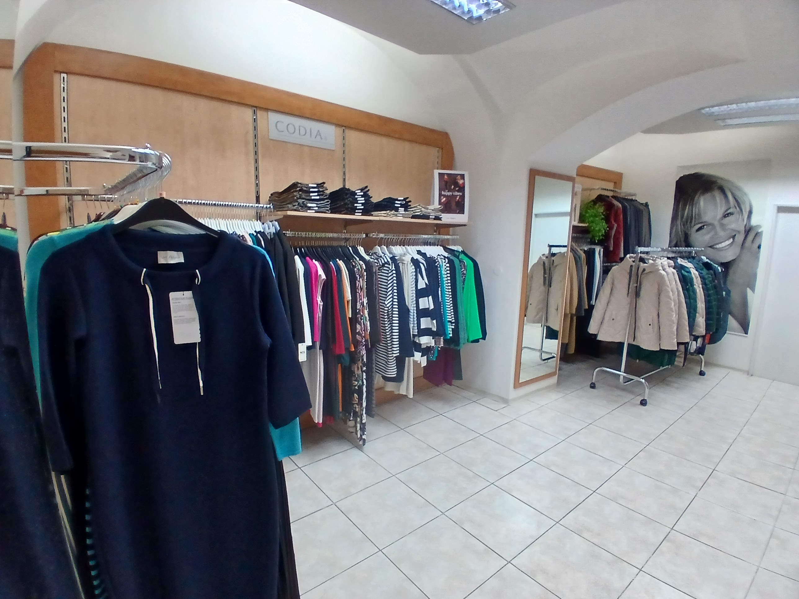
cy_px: 300
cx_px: 400
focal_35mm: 17
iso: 100
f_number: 2.2
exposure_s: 1/33.3
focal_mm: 1.4
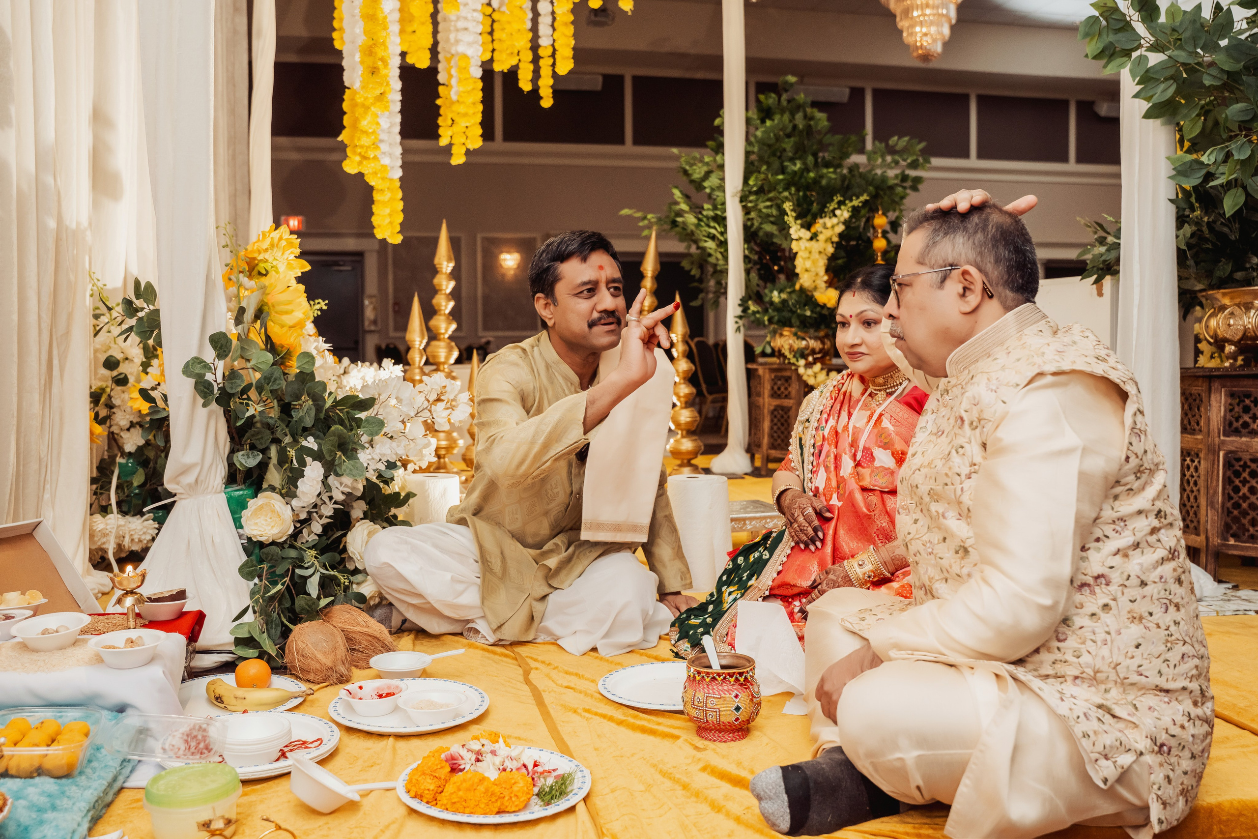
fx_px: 1031
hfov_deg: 62.8
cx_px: 629
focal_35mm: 30
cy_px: 420
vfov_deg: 44.3
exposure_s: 1/200
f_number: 4
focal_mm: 29.5
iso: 800
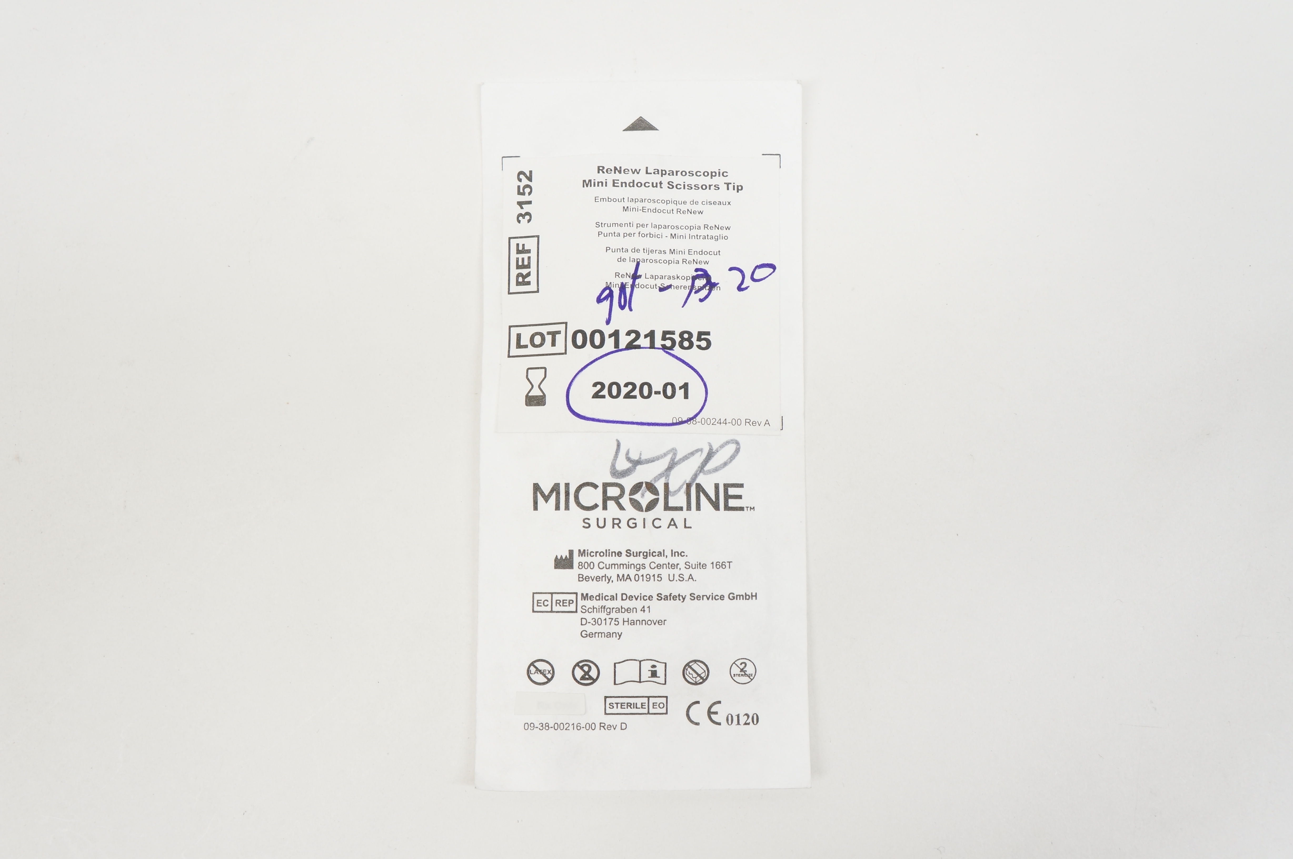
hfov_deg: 46.4
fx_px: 1507
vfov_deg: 31.8
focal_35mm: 42
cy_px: 430
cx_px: 646
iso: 400
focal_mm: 28
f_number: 6.3
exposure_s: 1/60
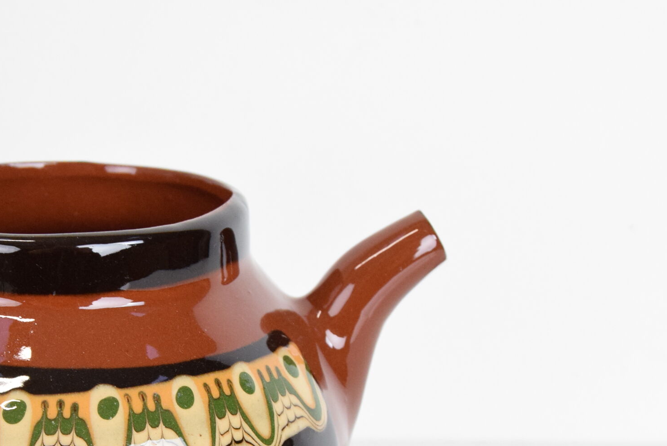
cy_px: 419
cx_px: 175
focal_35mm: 79
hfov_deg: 25.4
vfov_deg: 17.0
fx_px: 1465
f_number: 7.1
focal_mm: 26
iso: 1600
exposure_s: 1/200
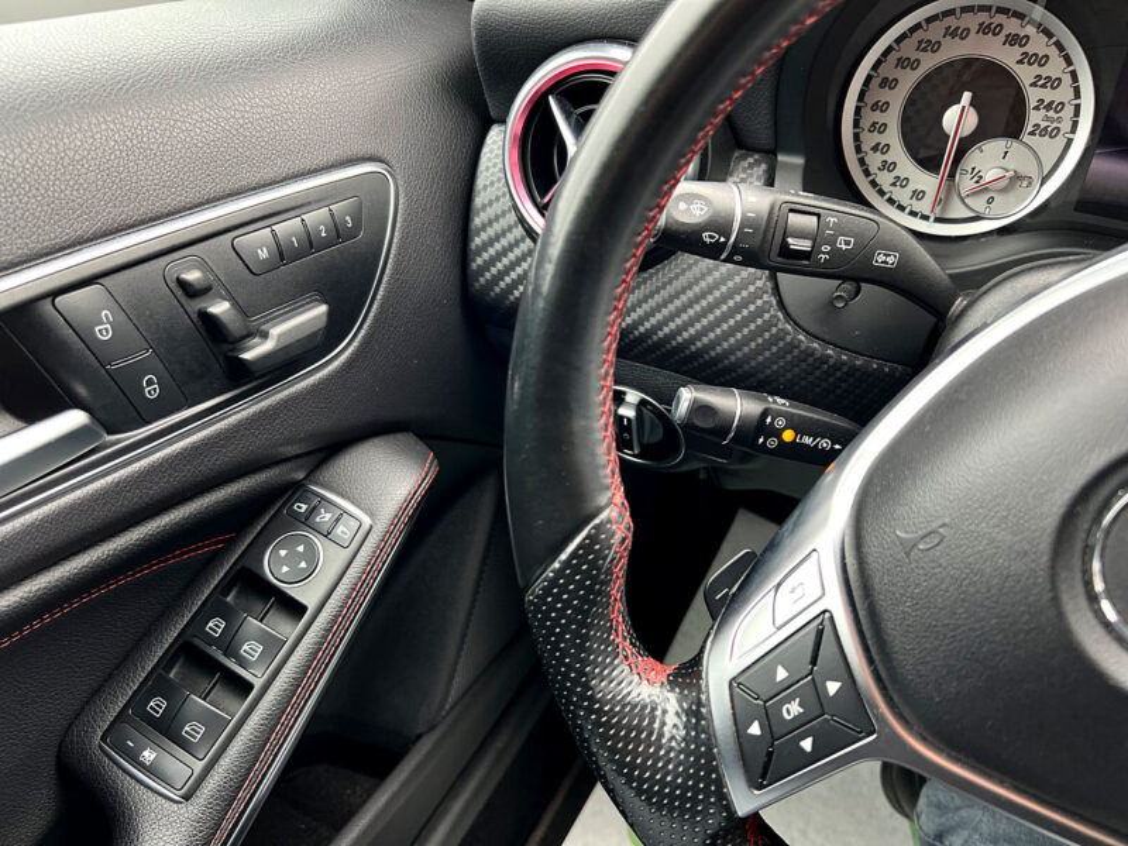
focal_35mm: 26
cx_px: 564
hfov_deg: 67.3
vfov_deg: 53.1
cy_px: 423
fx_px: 847
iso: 125
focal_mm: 5.7
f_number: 1.5
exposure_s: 1/111
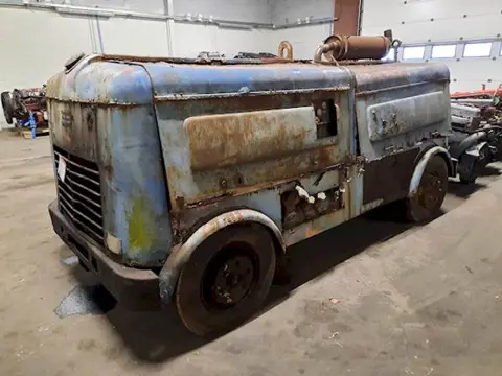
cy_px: 188
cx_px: 251
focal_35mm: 25
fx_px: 363
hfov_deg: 69.4
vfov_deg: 54.9
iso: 640
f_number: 2
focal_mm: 4.6
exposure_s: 1/20
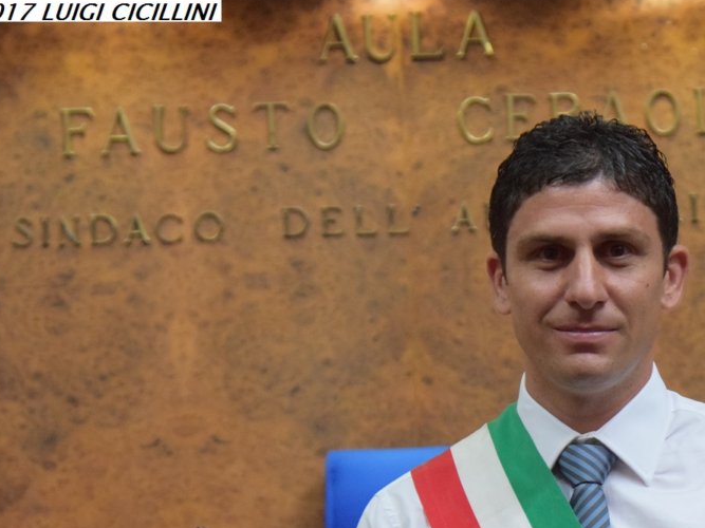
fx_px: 2749
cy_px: 347
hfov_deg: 14.6
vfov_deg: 11.0
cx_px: 527
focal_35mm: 135
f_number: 4
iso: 2500
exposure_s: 1/60
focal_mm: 52
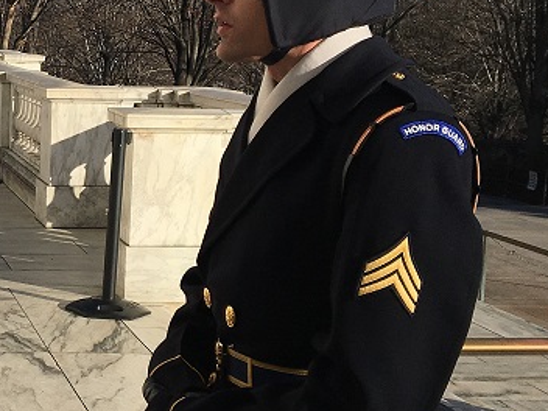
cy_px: 196
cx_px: -19
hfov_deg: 22.5
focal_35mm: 83
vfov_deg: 17.8
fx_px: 1314
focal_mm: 4.15
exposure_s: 1/2959
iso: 25
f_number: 2.2
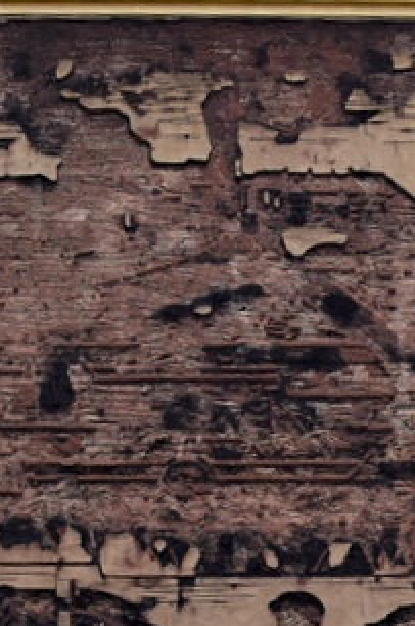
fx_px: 2382
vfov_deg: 14.8
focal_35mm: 137
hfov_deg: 9.9
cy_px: 581
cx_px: 339
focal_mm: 35
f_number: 10
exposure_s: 1/200
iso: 400
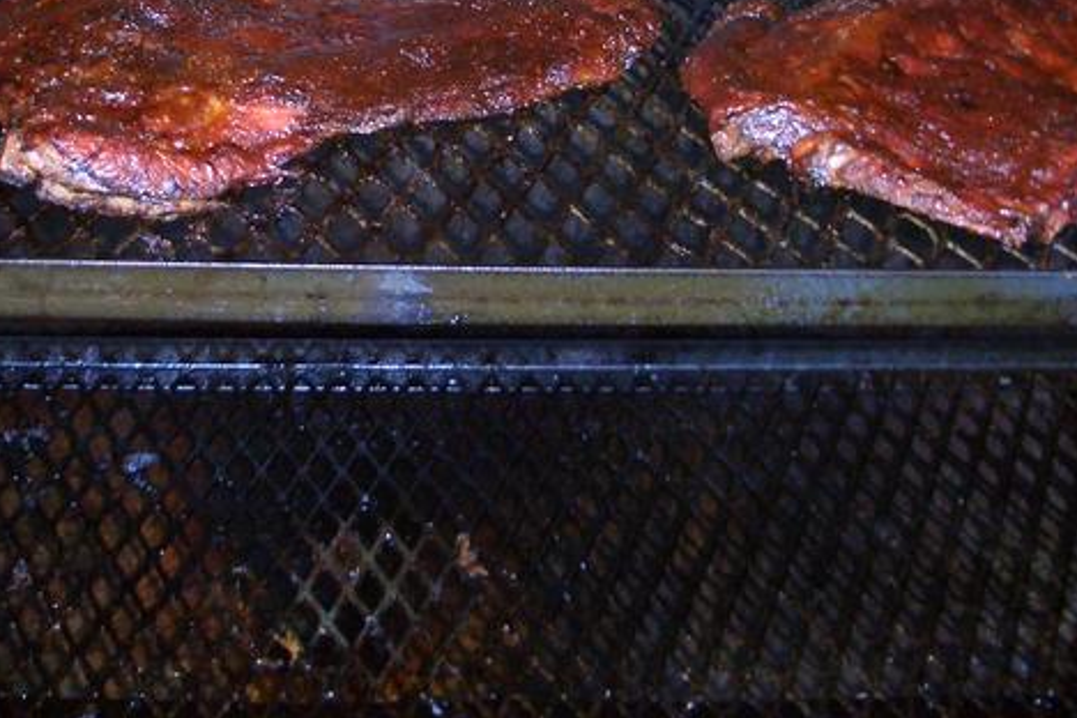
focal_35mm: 70
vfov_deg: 19.3
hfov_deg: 28.7
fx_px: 2094
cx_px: 400
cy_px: 171
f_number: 2.6
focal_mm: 5.8
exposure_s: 1/60
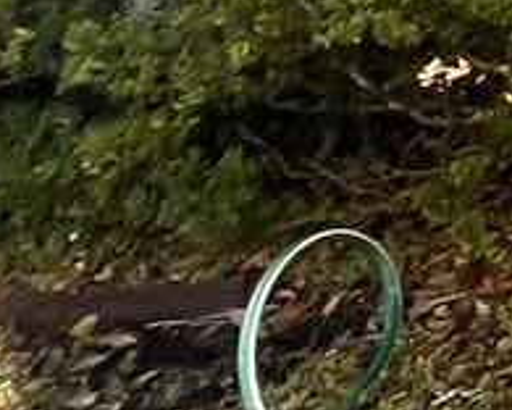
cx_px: 1901
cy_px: -641
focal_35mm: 104
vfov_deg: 11.6
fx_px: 1576
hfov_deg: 8.9
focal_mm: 1.57
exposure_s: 1/232
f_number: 1.8
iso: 32
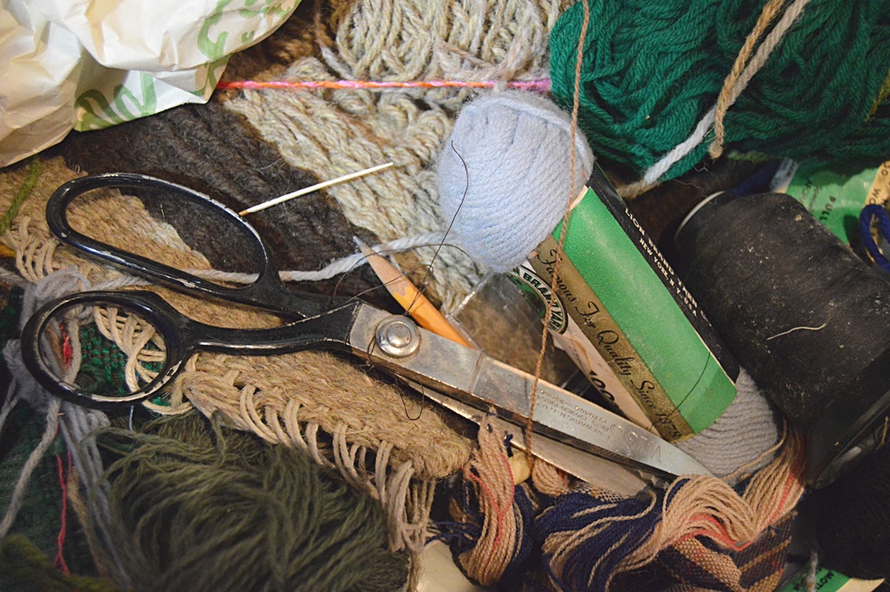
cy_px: 296
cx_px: 445
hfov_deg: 42.4
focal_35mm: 46
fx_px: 1149
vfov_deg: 28.9
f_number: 4.2
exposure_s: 1/25
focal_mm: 31
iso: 3200
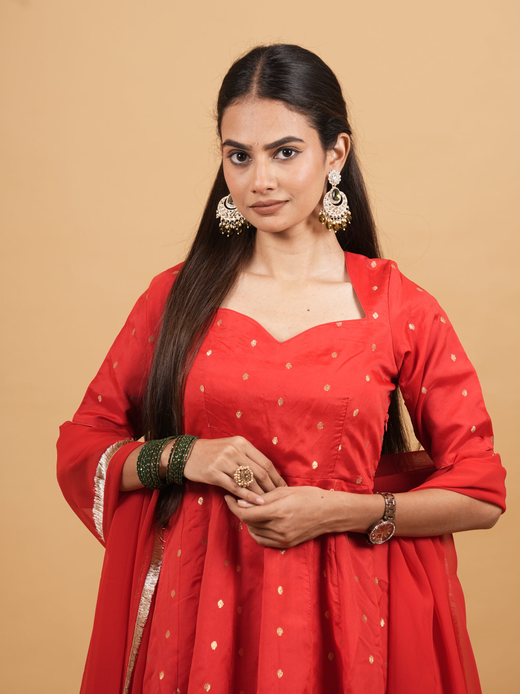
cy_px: 306
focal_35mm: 217
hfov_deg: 6.8
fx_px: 4346
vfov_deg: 9.1
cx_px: 260
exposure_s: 1/125
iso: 160
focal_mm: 200
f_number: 6.3
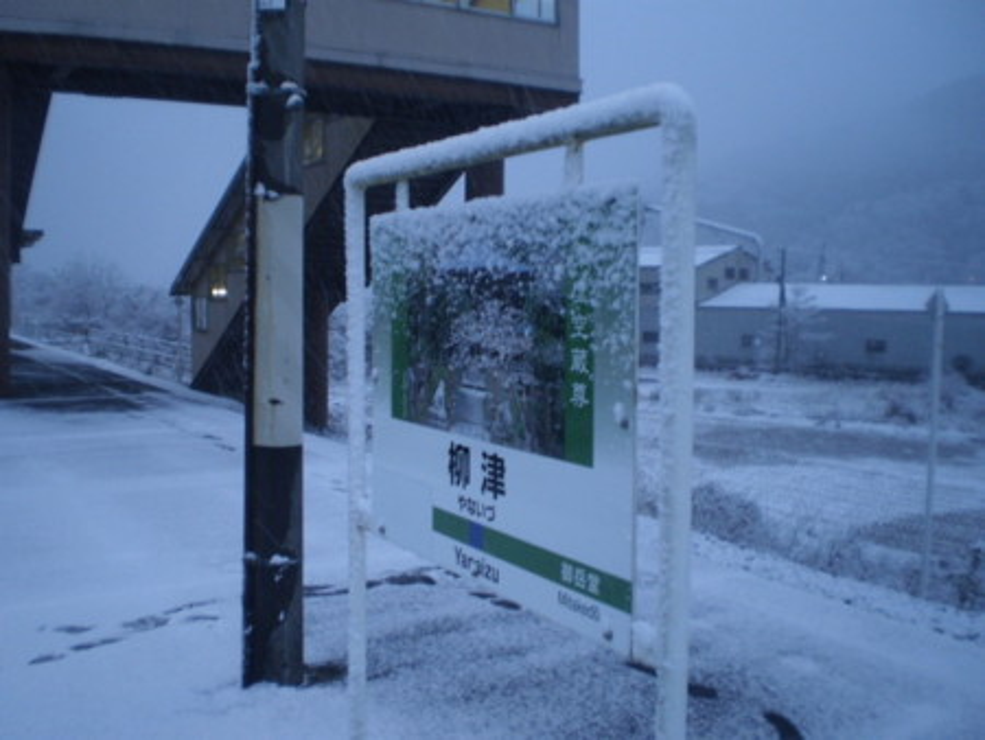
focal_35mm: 36
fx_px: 1025
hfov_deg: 51.3
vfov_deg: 39.7
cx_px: 492
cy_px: 370
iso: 125
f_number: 3.1
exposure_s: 1/25
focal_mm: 6.3
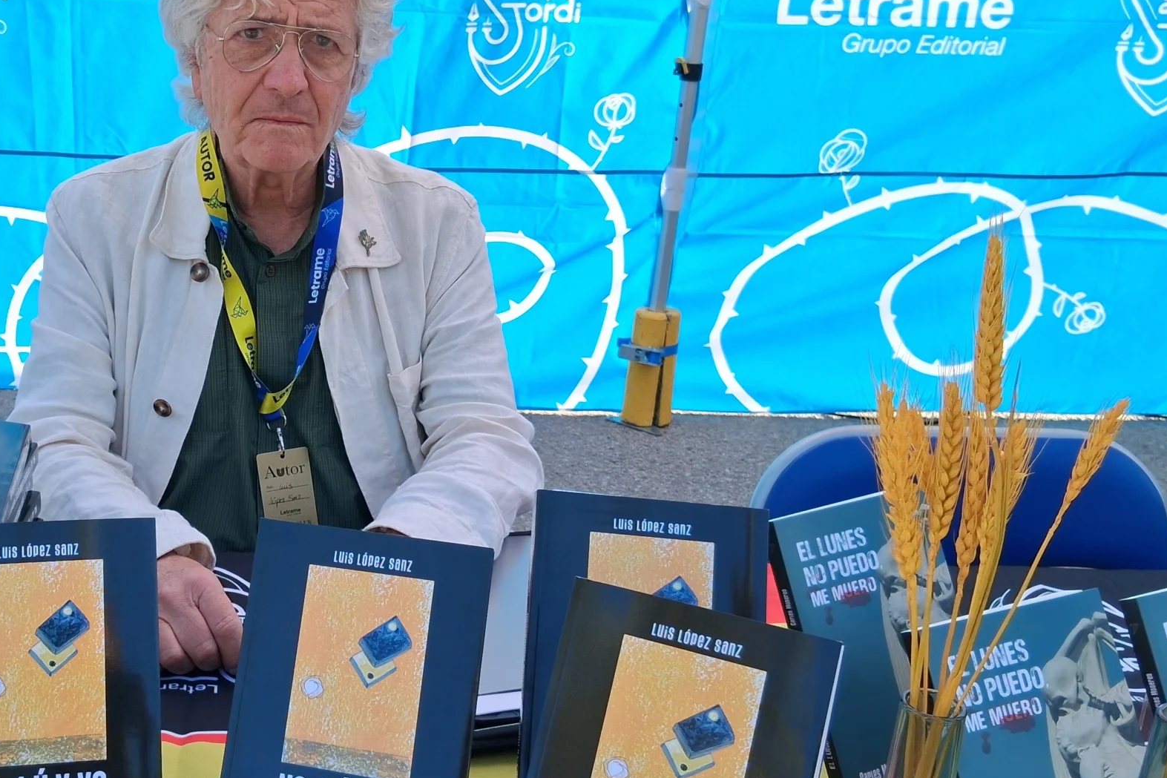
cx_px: 298
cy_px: 360
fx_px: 1426
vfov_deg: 30.5
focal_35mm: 44
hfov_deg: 43.2
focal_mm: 3.98
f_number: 1.8
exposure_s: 1/205
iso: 25
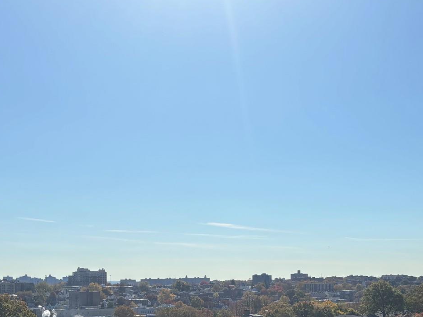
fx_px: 697
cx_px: 293
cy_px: 271
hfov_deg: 33.4
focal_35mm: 57
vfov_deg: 25.1
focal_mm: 5.96
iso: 50
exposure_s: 1/10989
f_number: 1.6
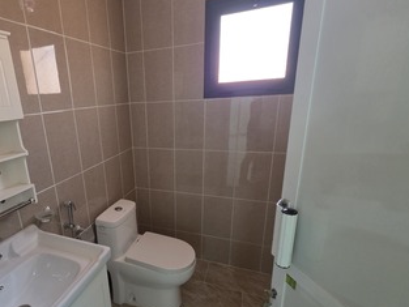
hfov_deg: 82.2
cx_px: 142
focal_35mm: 19
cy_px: 172
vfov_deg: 68.5
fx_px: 225
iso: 640
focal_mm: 2.2
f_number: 1.9
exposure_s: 1/60
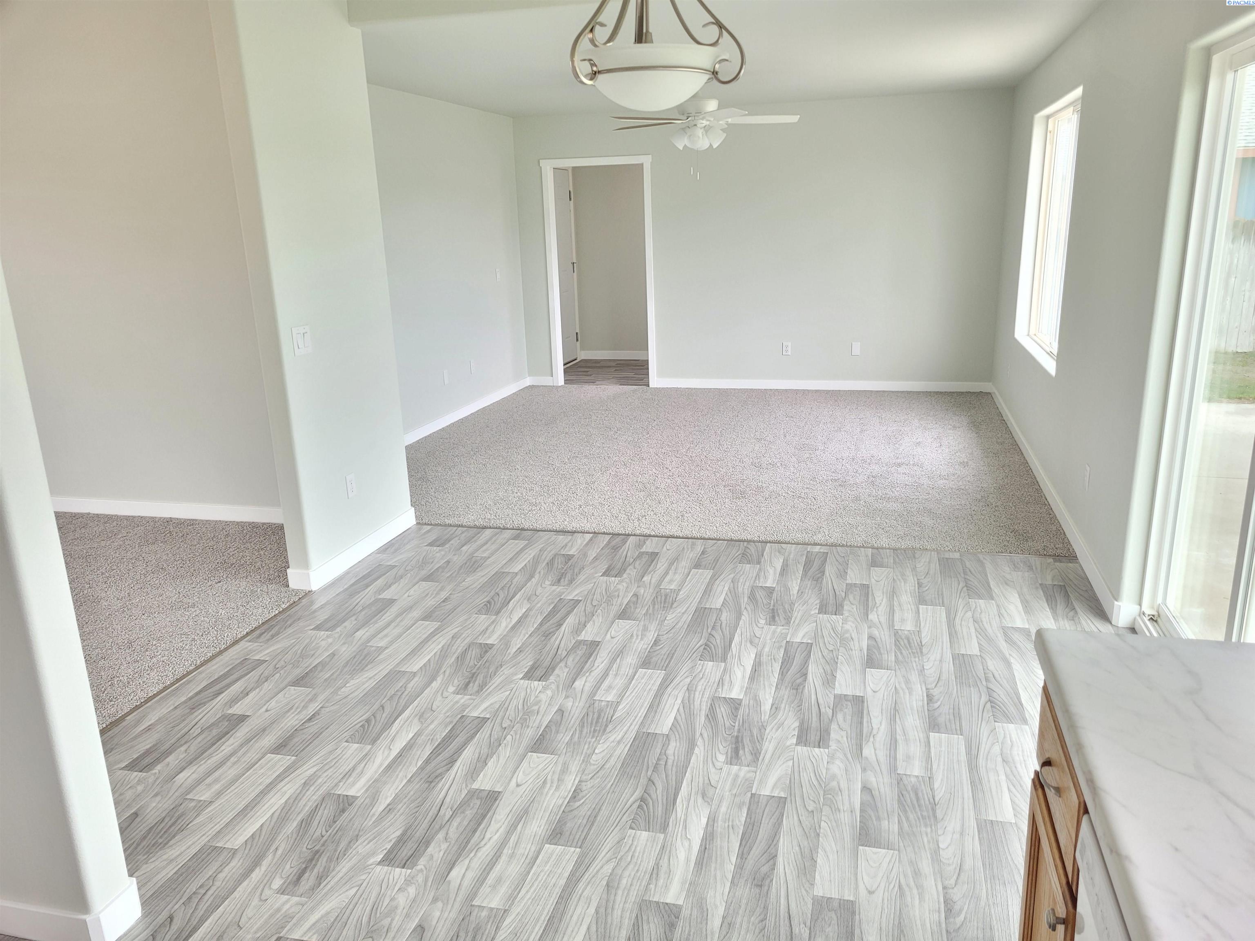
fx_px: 943
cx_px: 628
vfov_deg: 53.1
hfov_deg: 67.3
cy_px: 470
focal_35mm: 26
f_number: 1.8
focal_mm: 5.4
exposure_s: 1/120
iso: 160
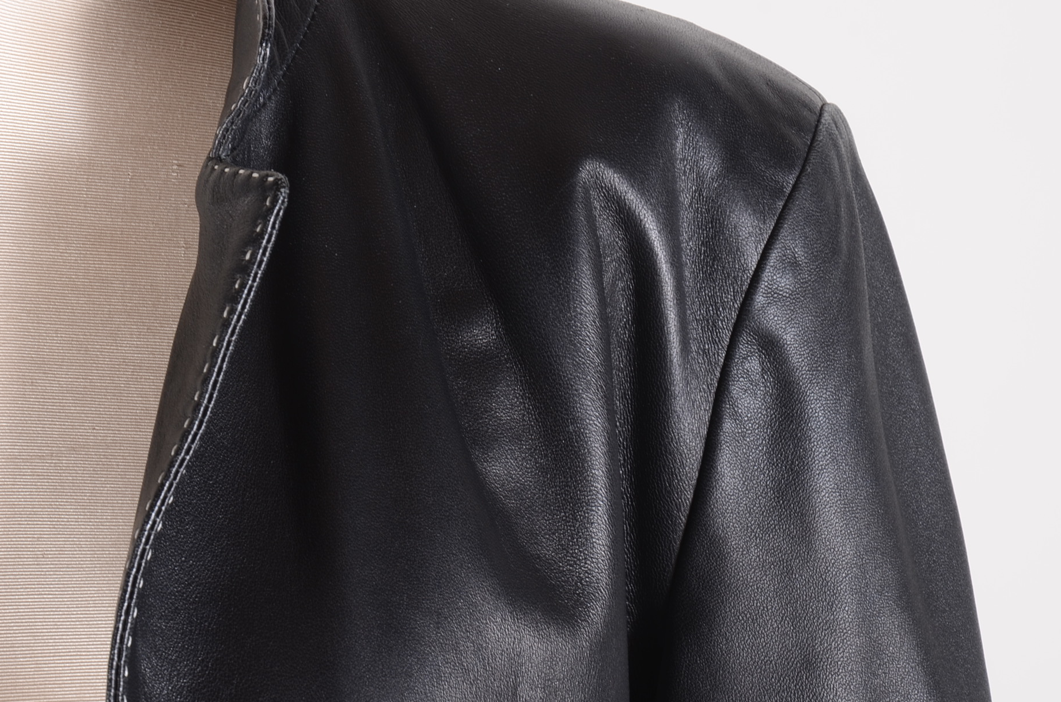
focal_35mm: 211
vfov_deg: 6.5
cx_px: 390
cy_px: 371
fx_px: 6196
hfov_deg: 9.8
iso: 160
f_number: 11
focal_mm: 105
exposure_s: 1/100
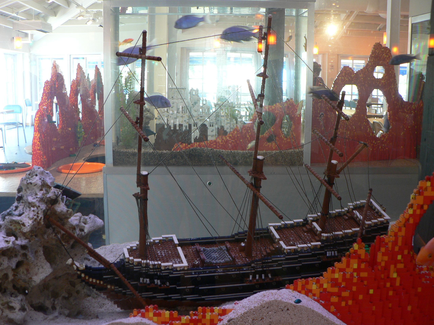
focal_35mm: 36
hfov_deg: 51.4
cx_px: 217
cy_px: 162
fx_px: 451
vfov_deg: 39.7
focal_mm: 6
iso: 100
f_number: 2.8
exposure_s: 1/15
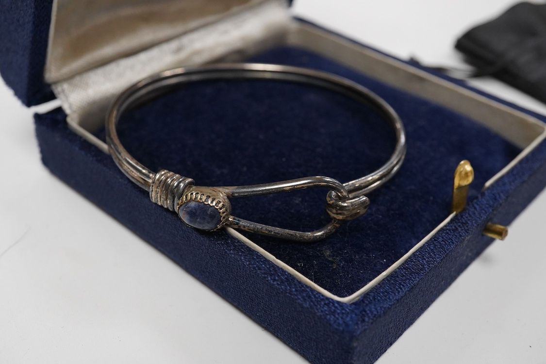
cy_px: 182
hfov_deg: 43.6
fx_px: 682
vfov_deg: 29.9
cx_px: 273
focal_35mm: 45
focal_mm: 30
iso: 2500
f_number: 13
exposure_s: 1/160
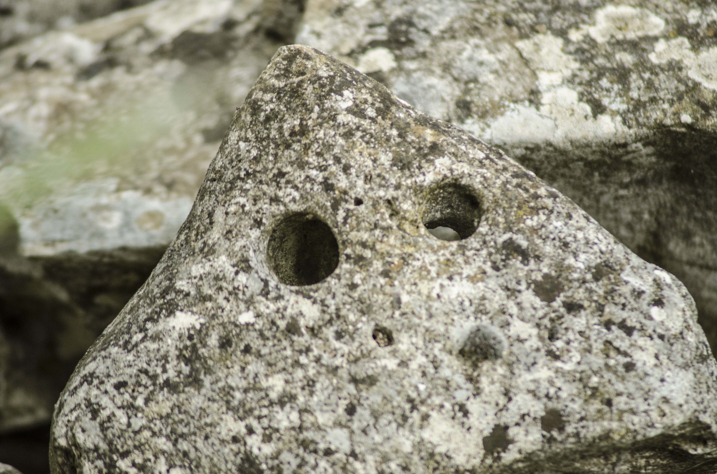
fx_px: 1550
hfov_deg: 26.0
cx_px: 372
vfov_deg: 17.4
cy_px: 232
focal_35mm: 78
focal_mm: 50
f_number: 1.4
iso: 800
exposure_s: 1/320
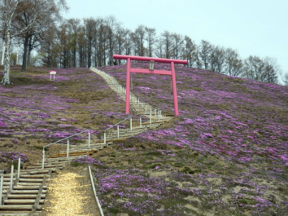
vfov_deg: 25.9
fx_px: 466
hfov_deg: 34.4
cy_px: 69
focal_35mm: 56
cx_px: 140
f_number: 8
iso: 100
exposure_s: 1/250
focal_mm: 5.5
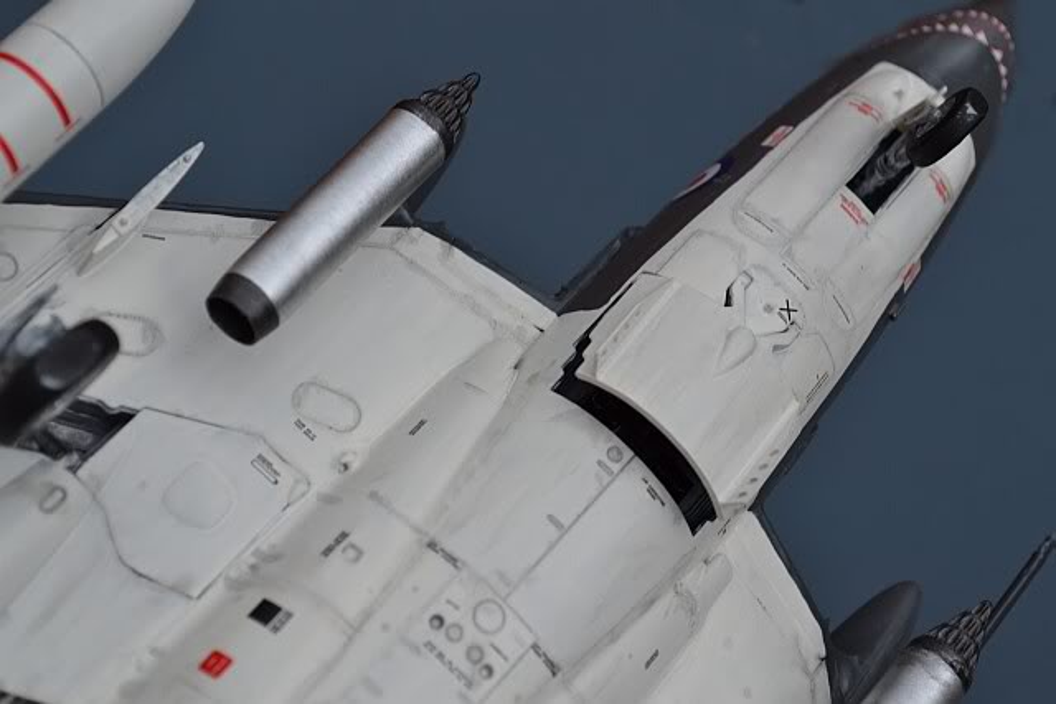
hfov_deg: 24.6
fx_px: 2420
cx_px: 528
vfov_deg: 16.6
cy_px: 352
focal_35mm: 82
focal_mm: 55
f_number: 8
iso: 160
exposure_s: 1/125
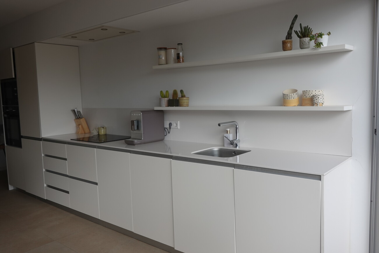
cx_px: 190
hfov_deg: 61.9
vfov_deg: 43.6
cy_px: 126
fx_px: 316
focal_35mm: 30
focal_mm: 11.29
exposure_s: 1/500
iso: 125
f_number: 4
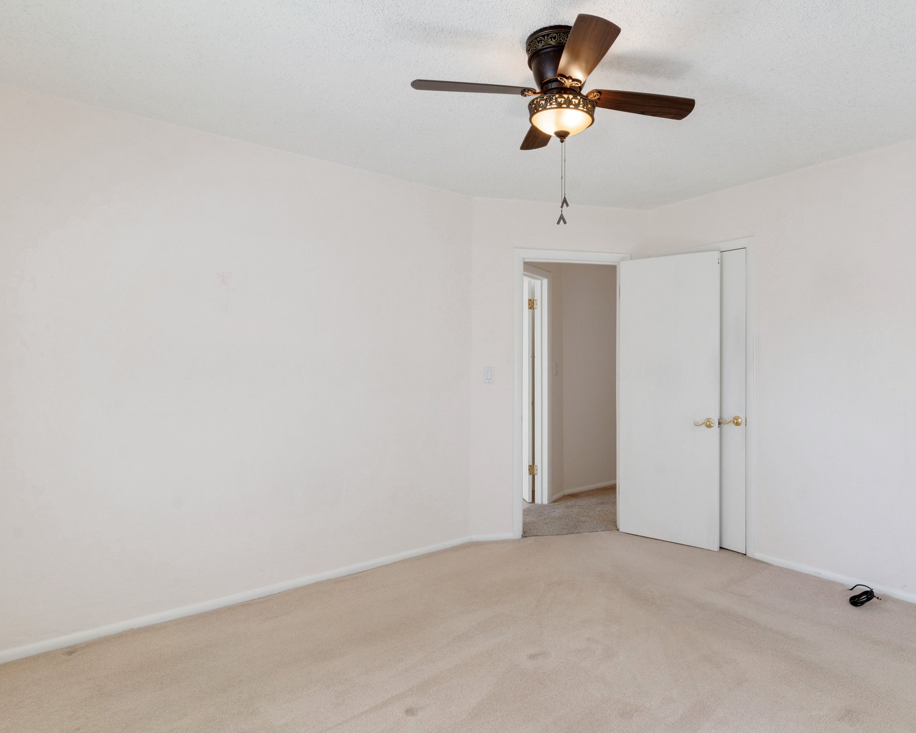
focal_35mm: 20
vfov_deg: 68.1
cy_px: 373
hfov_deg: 78.9
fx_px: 542
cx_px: 573
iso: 400
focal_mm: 17
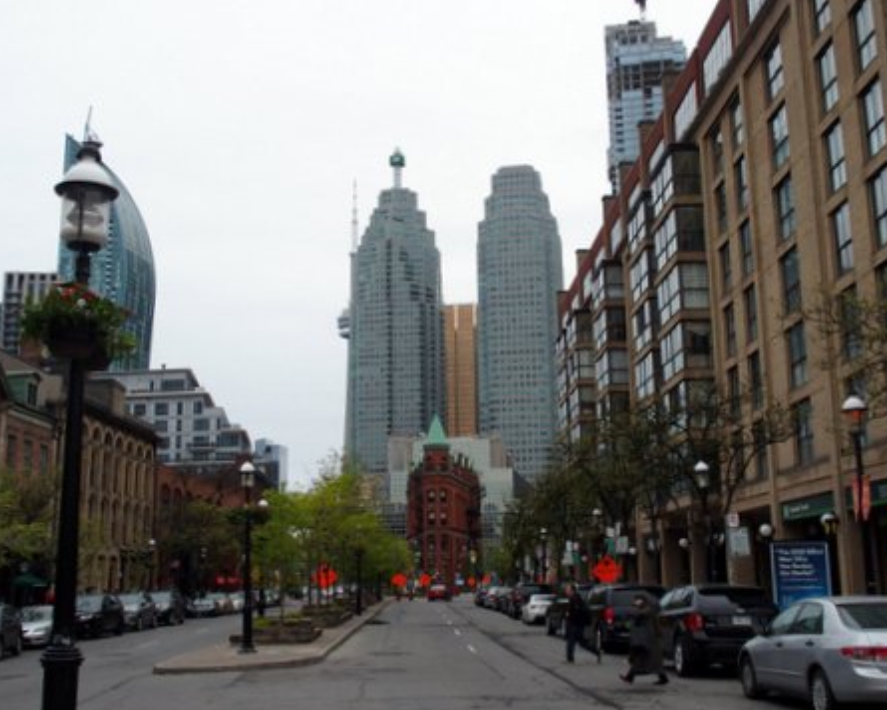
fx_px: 1050
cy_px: 355
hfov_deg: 45.8
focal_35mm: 40
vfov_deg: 37.3
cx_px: 439
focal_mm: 8.1
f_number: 3.5
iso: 100
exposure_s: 1/500
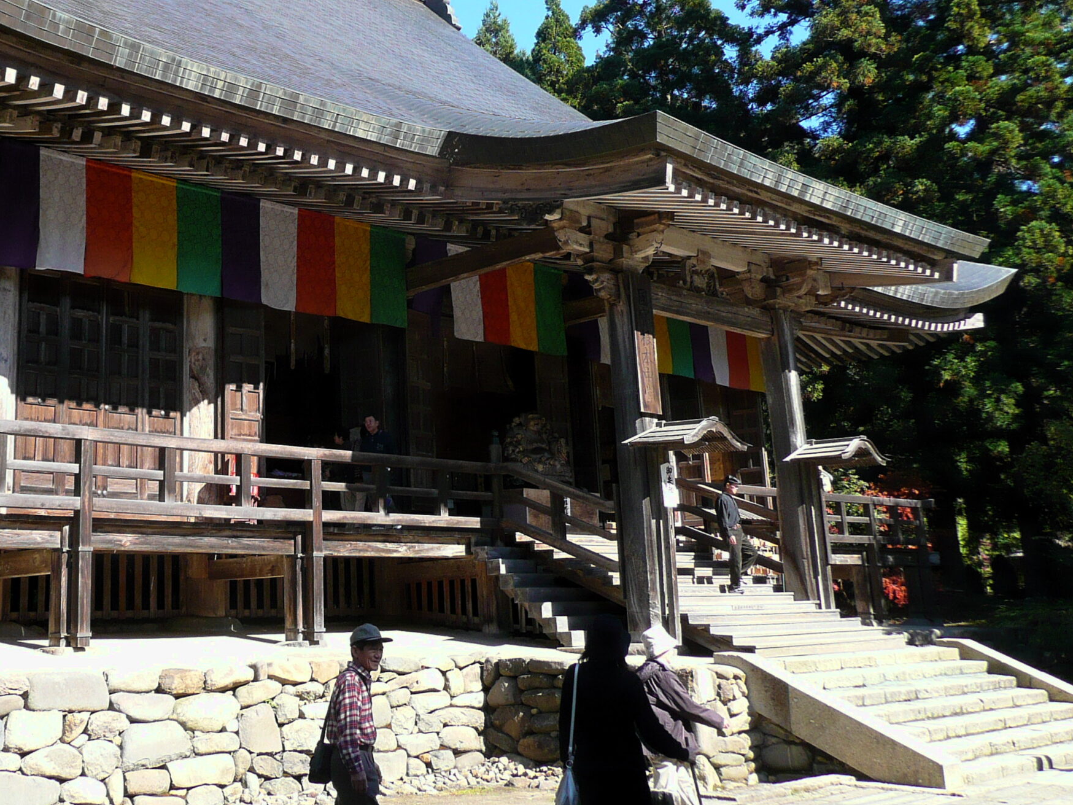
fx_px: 1271
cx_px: 333
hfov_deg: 44.9
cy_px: 285
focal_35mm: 41
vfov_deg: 34.9
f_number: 3.3
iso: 100
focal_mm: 4.6
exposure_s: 1/320
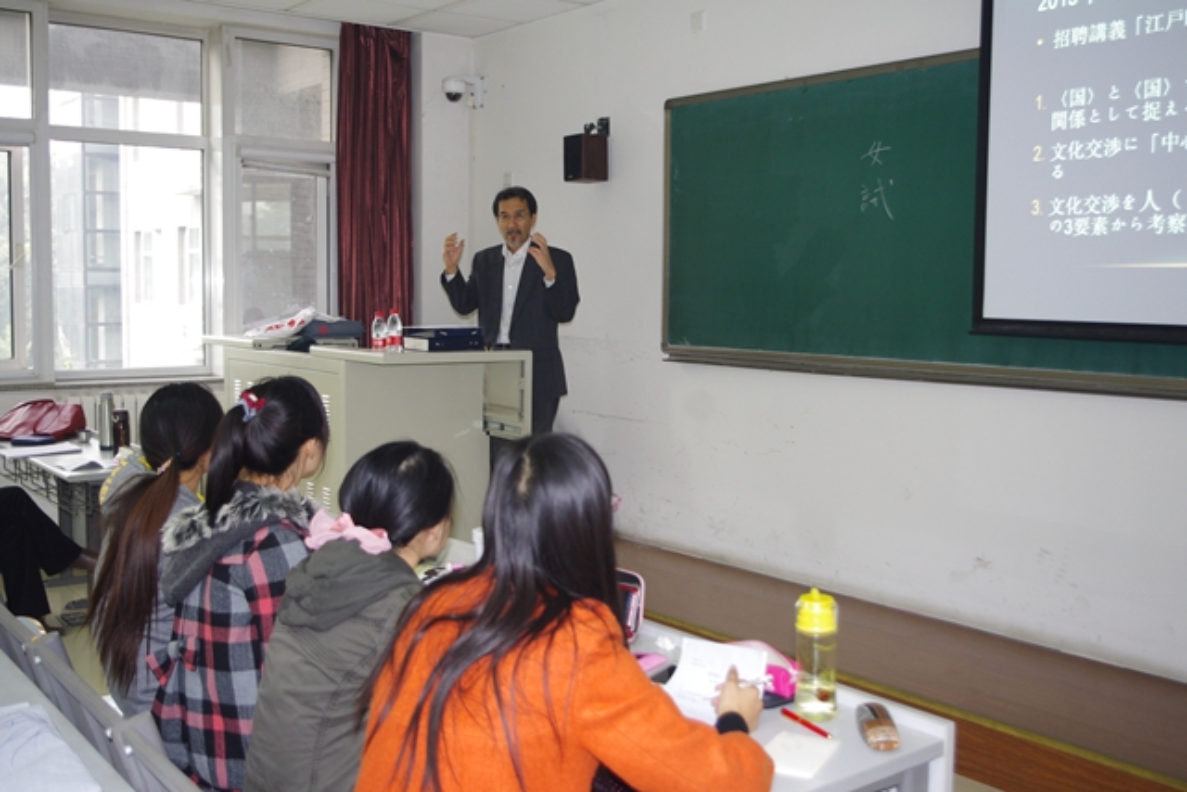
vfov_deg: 36.9
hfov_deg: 53.1
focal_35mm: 36
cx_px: 594
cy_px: 396
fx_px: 1187
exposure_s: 1/20
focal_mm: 24.38
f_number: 4
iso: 400
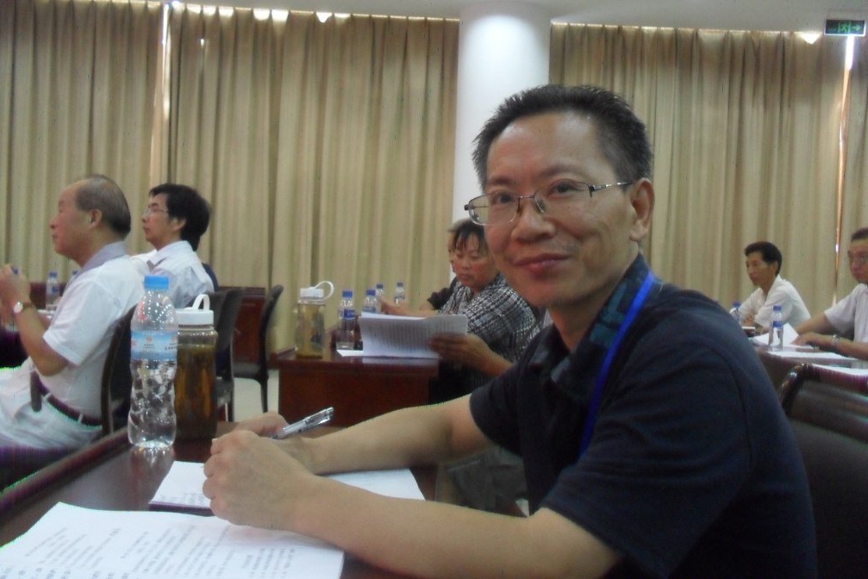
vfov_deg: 35.9
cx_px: 439
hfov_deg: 51.9
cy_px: 330
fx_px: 892
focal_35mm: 37
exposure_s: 1/10
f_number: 3.2
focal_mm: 6.3
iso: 400
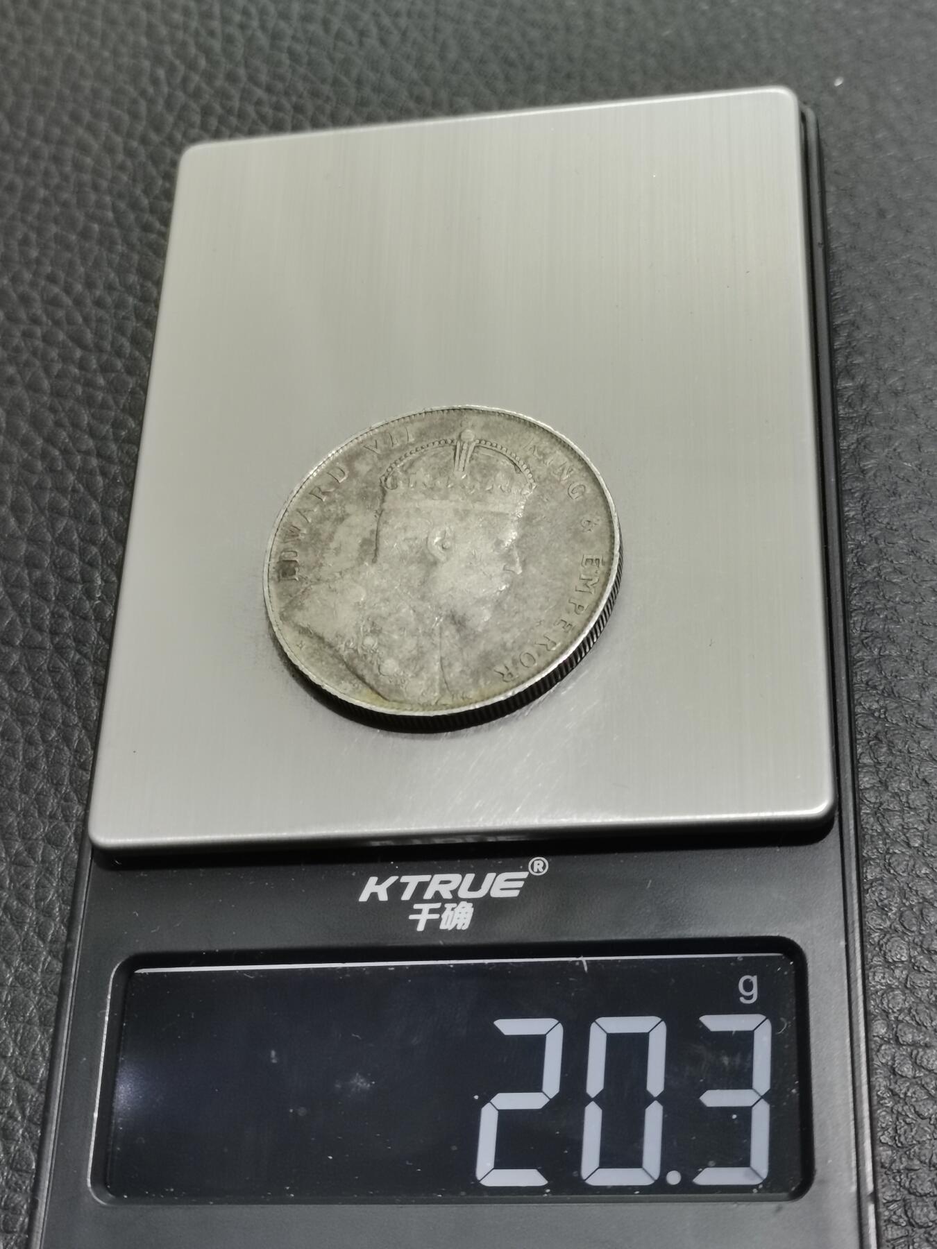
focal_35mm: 56
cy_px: 624
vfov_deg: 34.3
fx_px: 2021
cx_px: 468
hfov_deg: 26.1
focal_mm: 5.58
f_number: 1.8
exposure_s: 1/120
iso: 125
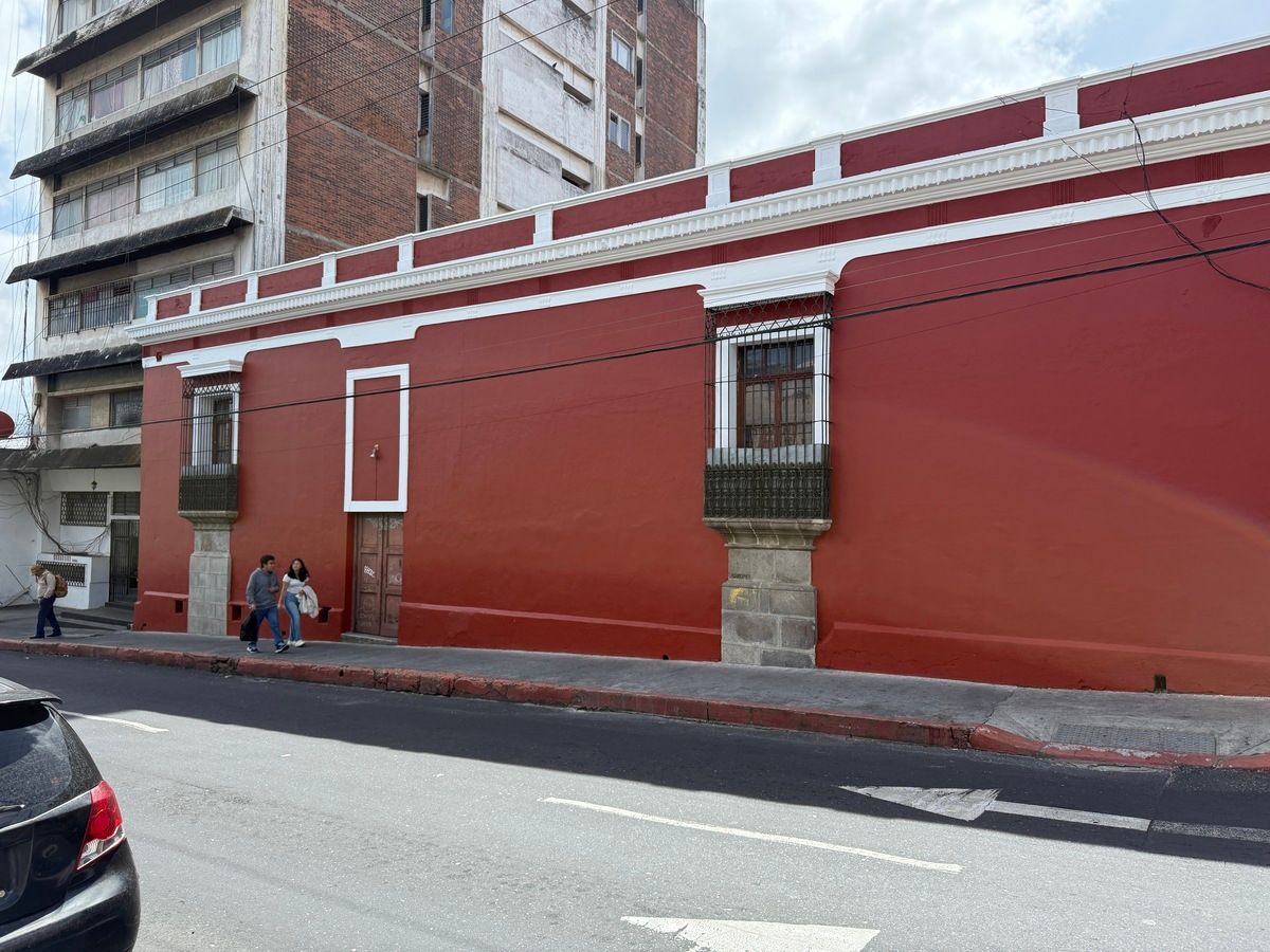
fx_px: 881
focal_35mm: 24
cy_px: 476
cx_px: 635
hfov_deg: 71.6
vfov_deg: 56.8
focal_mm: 6.76
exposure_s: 1/3425
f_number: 1.78
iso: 100
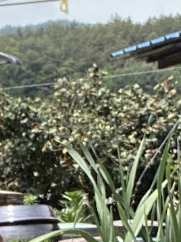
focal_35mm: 152
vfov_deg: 12.5
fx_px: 1059
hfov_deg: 9.7
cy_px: 342
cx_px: -19
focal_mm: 2.71
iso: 25
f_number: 2.2
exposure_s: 1/470
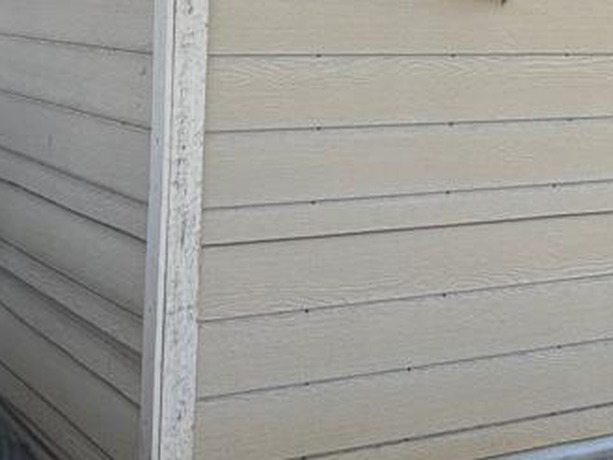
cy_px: -45
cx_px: 652
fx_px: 1435
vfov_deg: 17.6
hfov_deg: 22.9
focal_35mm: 81
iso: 50
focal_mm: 5.96
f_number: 1.6
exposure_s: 1/739
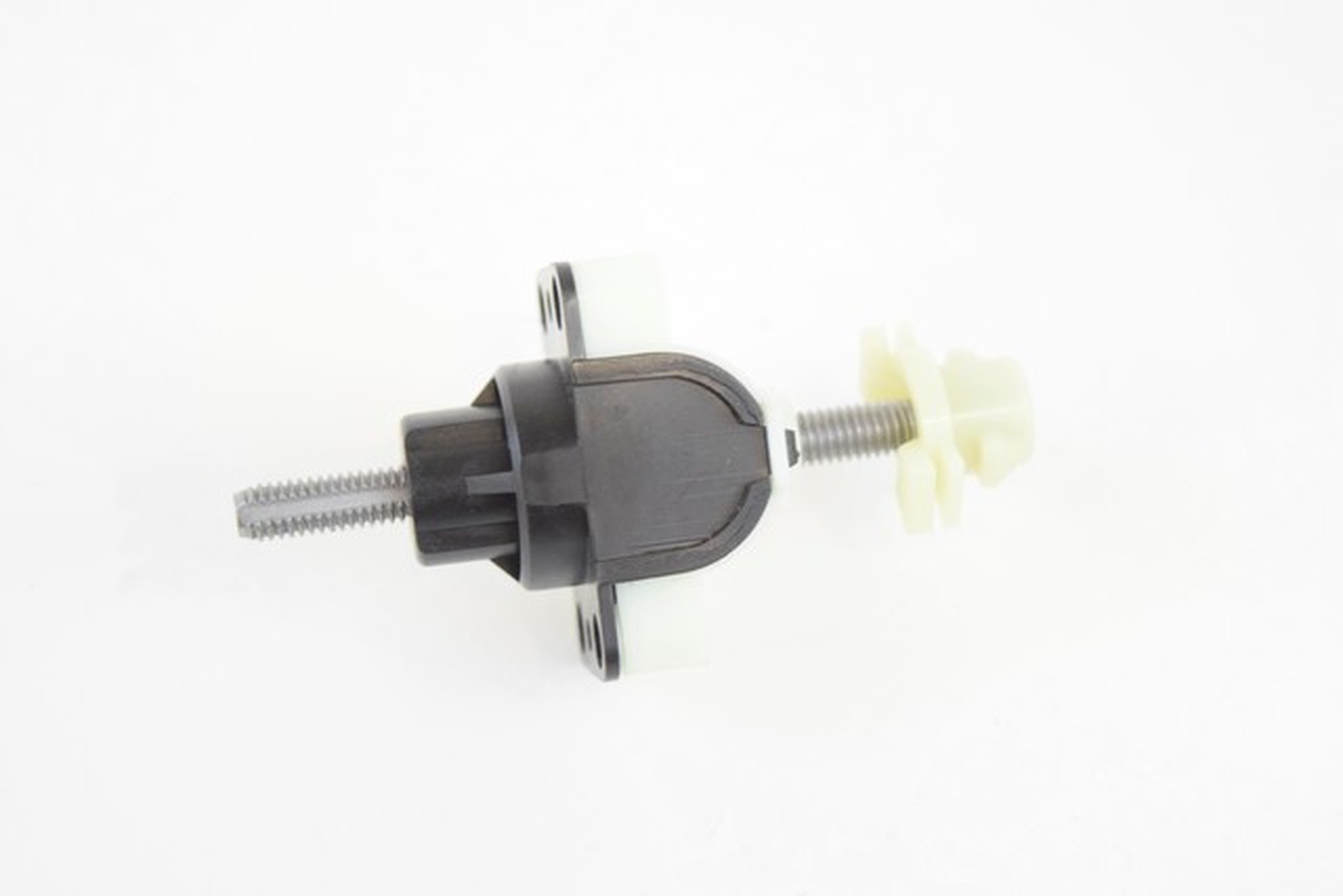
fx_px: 2686
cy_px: 448
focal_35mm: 72
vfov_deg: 18.9
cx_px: 672
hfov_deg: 28.1
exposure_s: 1/60
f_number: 5.3
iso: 2800
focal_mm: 48
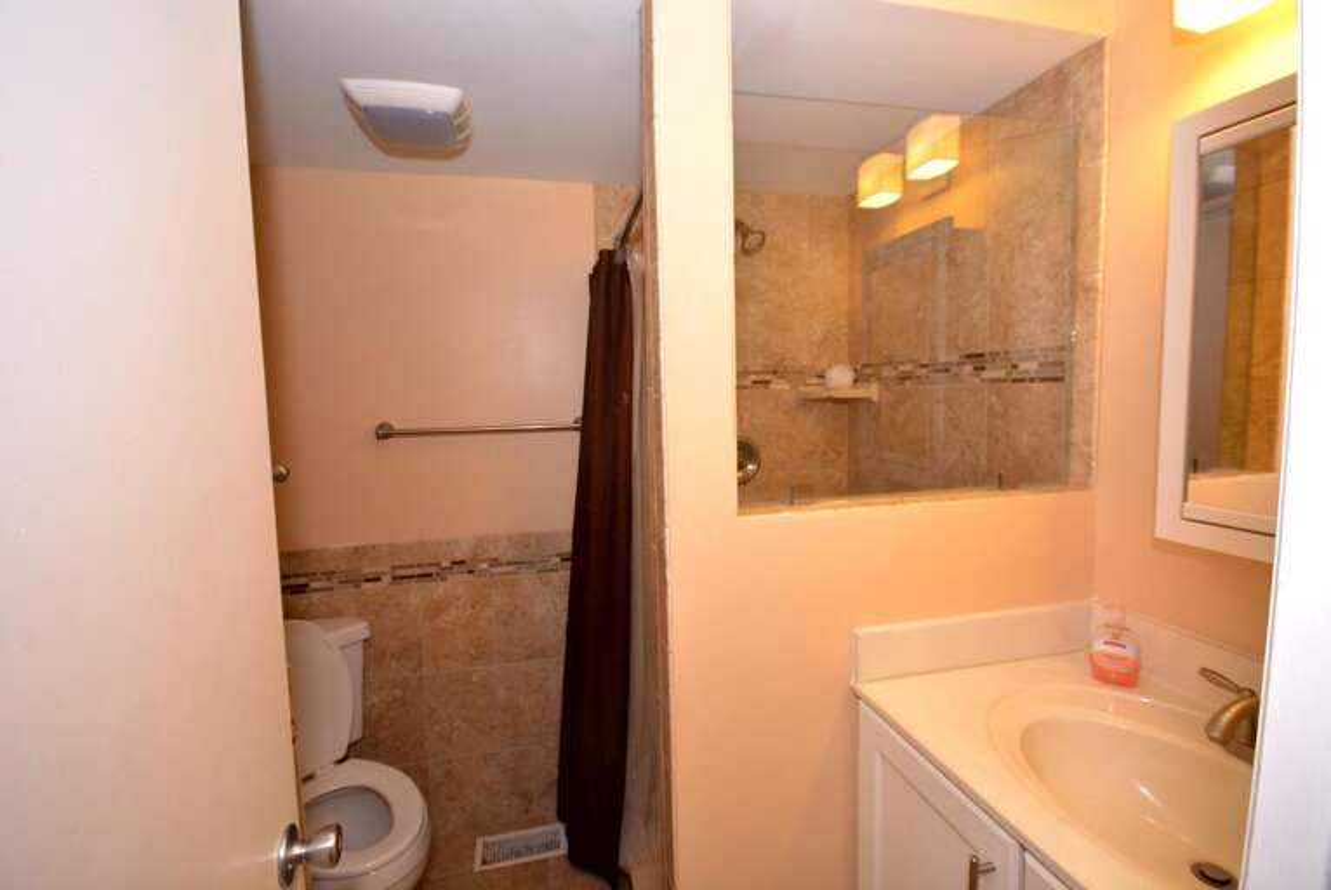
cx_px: 666
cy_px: 445
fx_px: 555
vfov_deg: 77.4
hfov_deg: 100.3
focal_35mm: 15
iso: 1000
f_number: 7.1
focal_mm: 10
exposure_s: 1/60
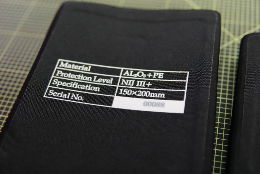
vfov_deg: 29.9
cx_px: 130
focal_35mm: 45
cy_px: 87
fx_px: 325
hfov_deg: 43.6
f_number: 2
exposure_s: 1/160
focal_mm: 30
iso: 3200
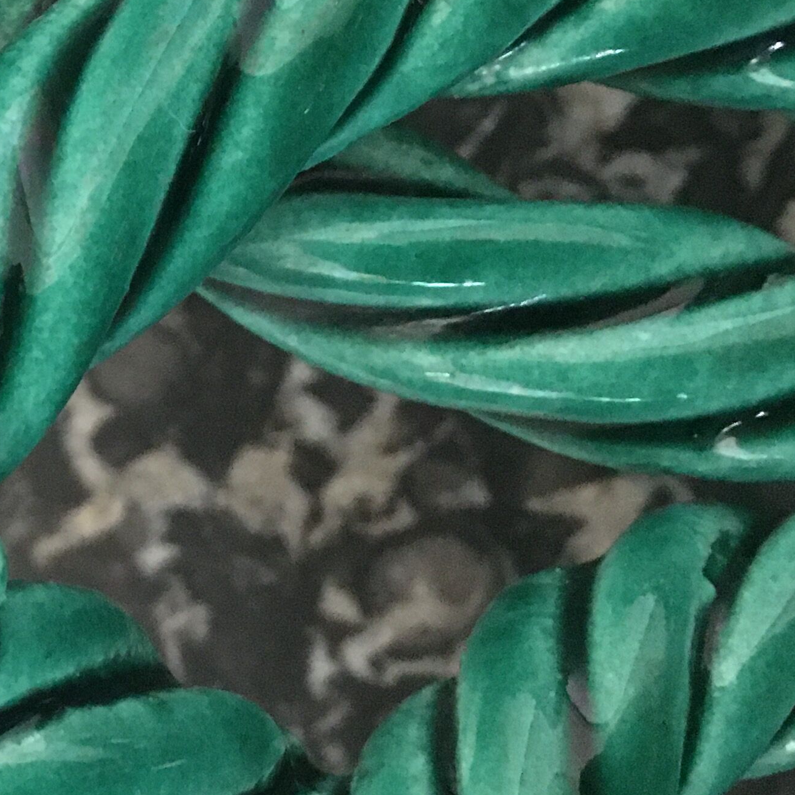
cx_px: -241
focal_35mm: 79
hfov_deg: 20.1
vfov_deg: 21.6
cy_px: 136
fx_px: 2053
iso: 320
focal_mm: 4.15
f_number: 2.2
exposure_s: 1/17
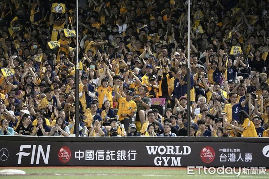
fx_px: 2936
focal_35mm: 393
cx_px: 134
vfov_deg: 3.5
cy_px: 90
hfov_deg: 5.2
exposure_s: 1/800
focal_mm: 391
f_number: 5.6
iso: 8000
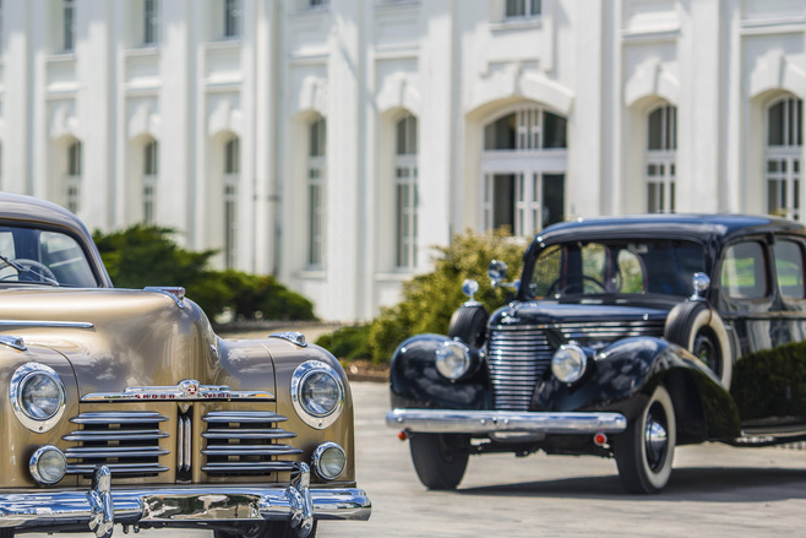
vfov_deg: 6.3
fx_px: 4904
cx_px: 186
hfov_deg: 9.4
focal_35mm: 219
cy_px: 183
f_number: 2.8
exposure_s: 1/640
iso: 100
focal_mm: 120
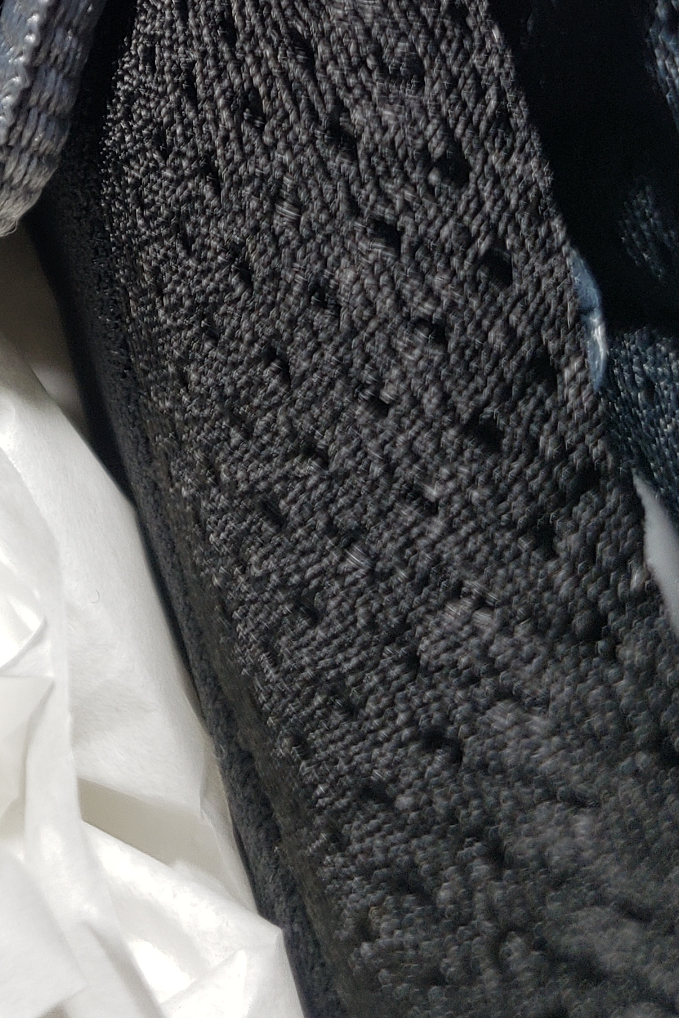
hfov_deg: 17.3
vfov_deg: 28.0
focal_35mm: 69
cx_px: -413
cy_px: 81
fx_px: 1952
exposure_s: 1/214
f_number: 1.5
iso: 50
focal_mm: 4.3
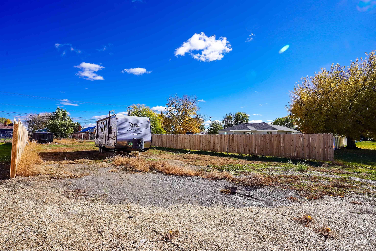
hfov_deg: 96.7
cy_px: 126
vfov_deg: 73.7
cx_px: 188
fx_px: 167
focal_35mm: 16
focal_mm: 16
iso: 100
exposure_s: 1/200
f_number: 10
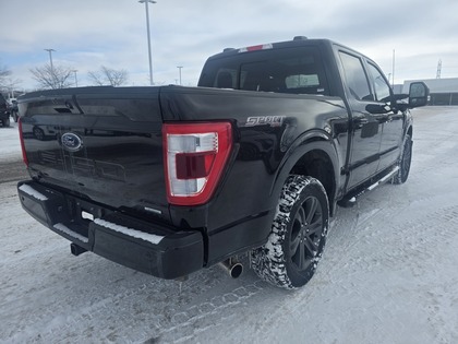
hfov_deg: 73.9
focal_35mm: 23
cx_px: 229
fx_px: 304
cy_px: 172
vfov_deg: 58.9
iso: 80
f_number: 1.7
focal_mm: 6.3
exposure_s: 1/7061
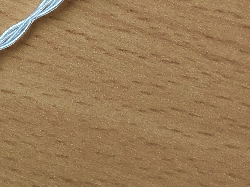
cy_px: -151
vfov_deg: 10.1
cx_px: -213
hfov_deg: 12.8
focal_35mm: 139
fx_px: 1004
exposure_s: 1/100
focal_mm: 4.15
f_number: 2.2
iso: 25
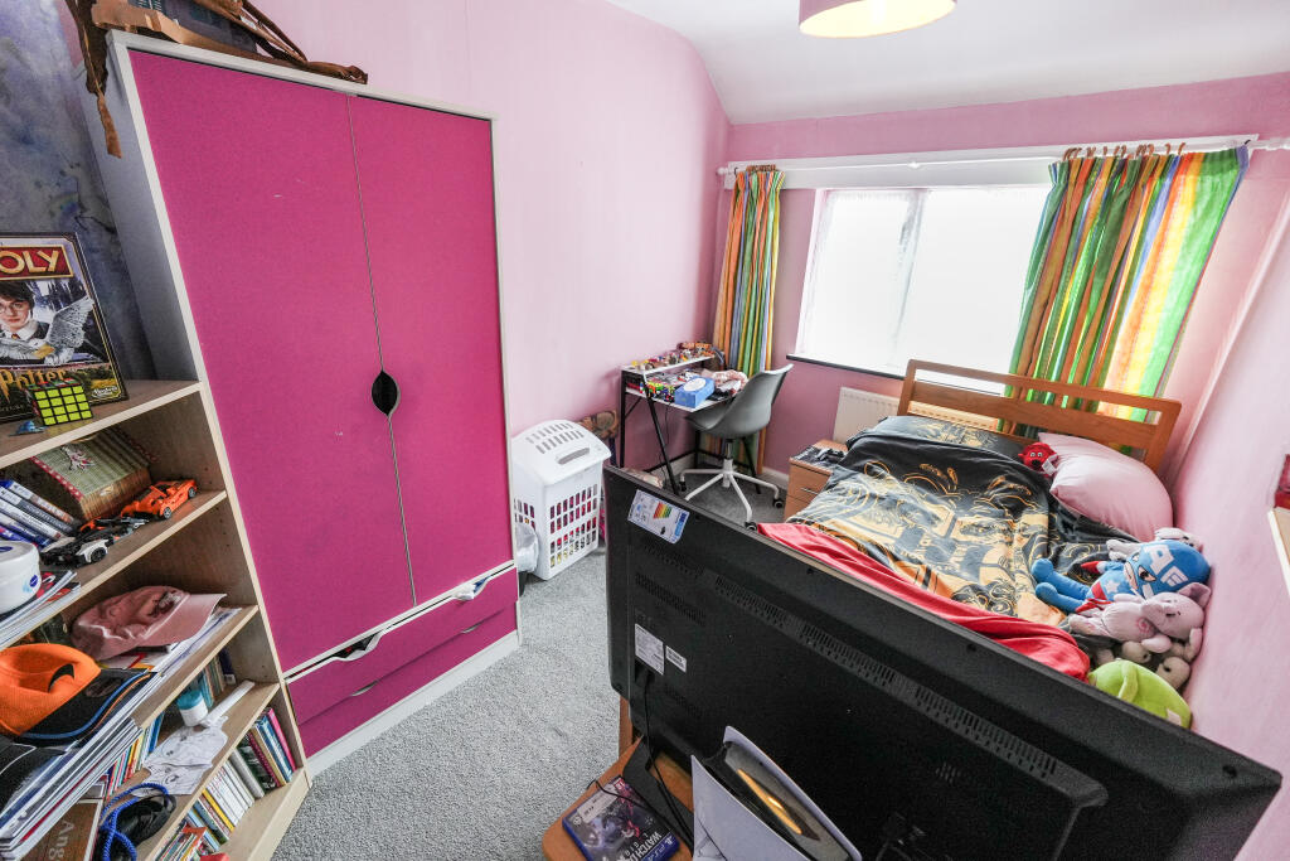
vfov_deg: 77.3
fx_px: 538
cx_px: 645
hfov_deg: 100.4
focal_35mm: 15
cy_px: 430
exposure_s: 1/160
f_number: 4
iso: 1250
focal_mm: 10
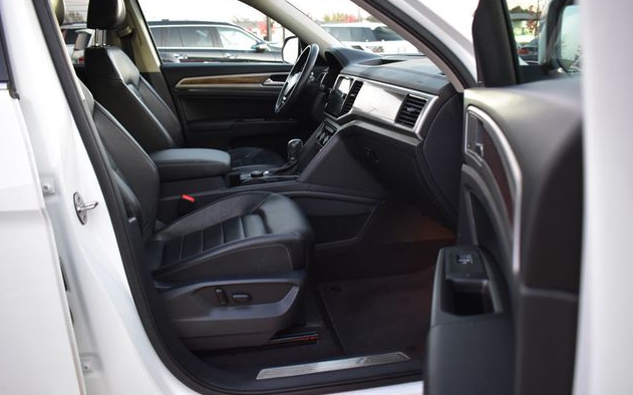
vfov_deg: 40.6
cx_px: 316
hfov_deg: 61.2
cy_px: 190
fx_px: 535
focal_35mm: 31
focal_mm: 20
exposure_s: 1/13
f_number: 3.5
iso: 1600
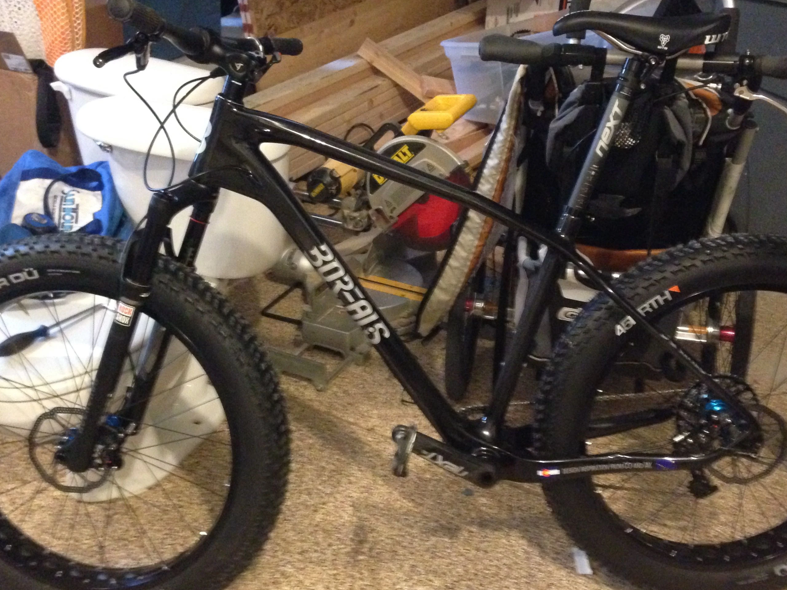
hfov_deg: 44.7
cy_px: 322
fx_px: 955
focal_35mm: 42
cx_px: 432
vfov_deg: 34.3
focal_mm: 4.12
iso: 800
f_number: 2.4
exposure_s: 1/15
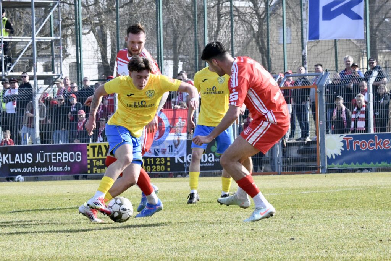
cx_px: 196
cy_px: 130
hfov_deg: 11.4
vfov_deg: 7.6
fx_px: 1955
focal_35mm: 180
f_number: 18
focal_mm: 180
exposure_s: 1/1600
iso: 8000
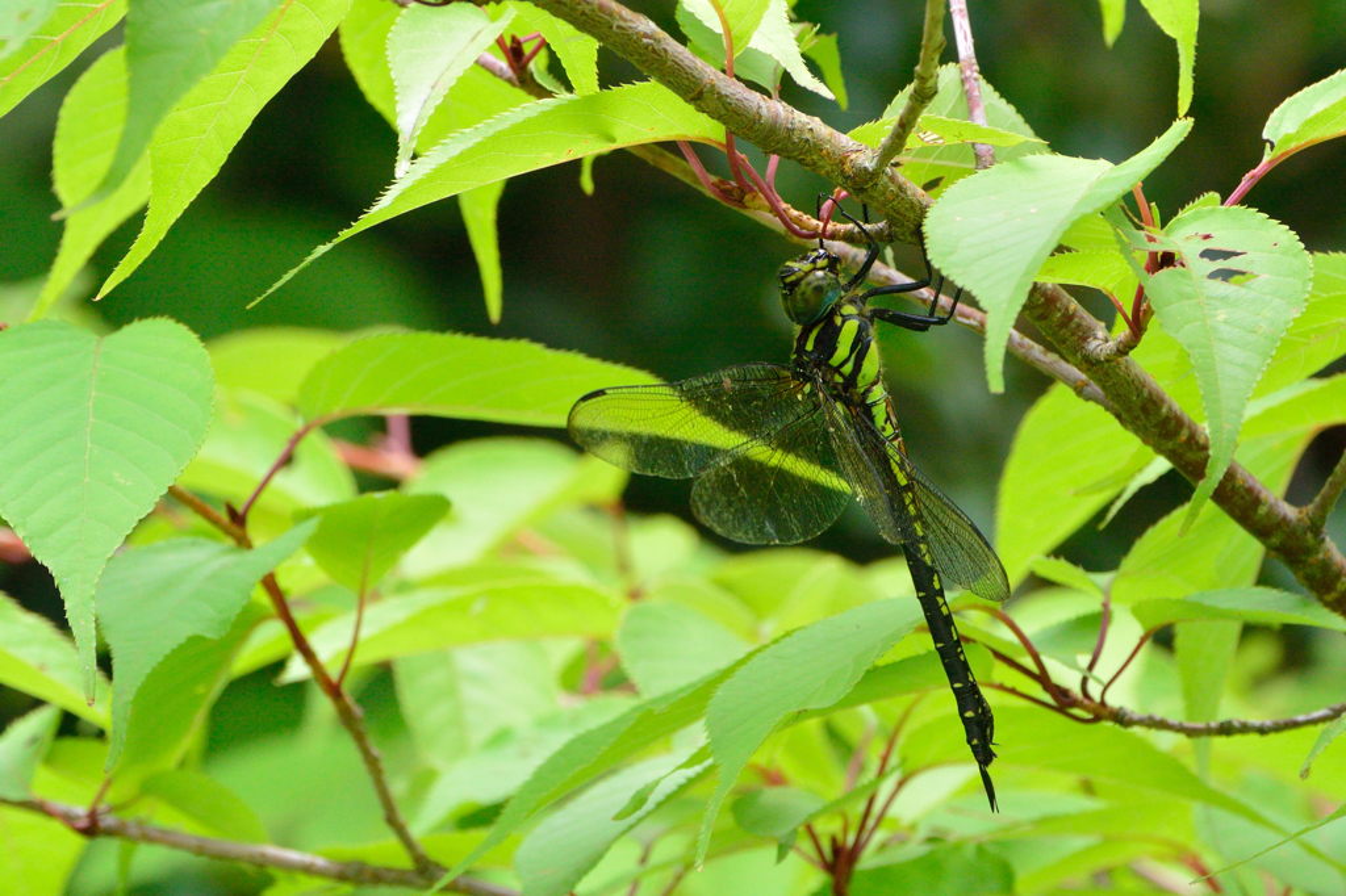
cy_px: 448
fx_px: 18164
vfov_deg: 2.8
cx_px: 673
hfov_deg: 4.2
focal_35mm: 486
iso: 200
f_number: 8
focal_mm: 180
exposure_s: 1/100
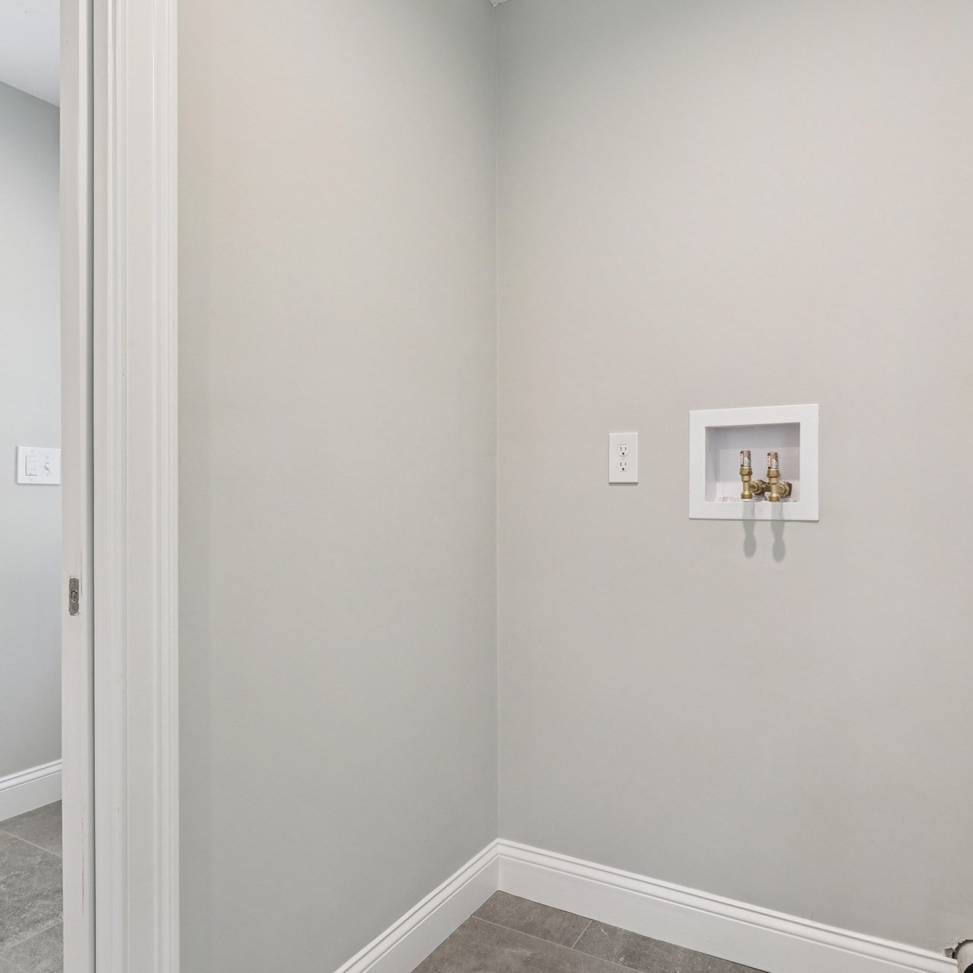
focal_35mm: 20
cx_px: 580
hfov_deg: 74.1
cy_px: 492
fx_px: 636
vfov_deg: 74.8
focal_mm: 10
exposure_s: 1/15
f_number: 5.6
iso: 320
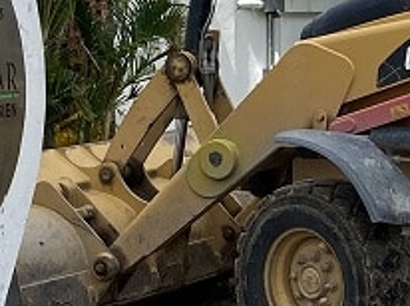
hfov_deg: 12.4
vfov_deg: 9.7
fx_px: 1810
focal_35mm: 153
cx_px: 571
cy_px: 70
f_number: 1.8
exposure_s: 1/2463
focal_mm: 4.25
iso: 32
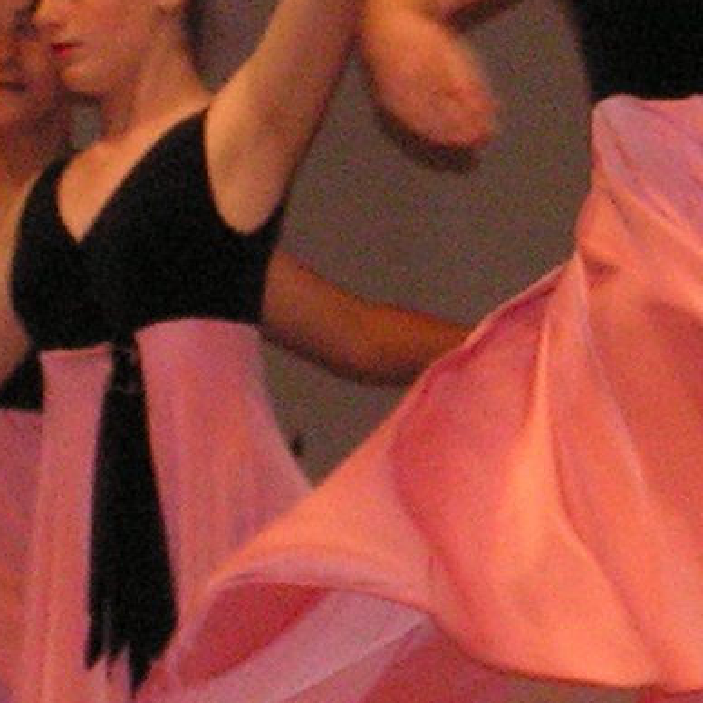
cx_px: 1544
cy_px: 839
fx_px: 13211
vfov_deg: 3.0
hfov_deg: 3.0
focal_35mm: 575
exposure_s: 1/125
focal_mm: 18.5
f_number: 3.2
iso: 200
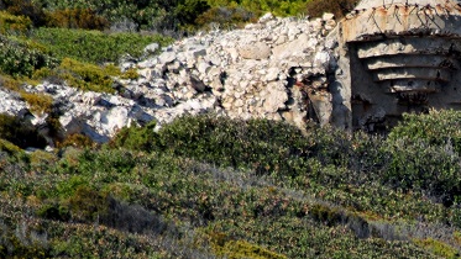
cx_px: 472
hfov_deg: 2.1
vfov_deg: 1.2
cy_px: 134
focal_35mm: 1051
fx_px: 12850
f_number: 5
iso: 250
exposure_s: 1/1000
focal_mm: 250
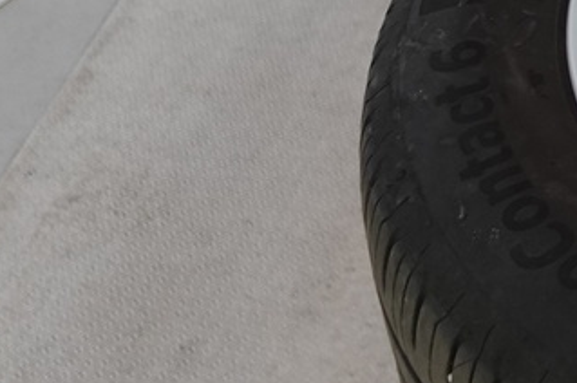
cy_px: -211
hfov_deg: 14.4
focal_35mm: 122
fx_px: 1953
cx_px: 1094
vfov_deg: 10.8
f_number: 2
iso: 125
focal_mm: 9.4
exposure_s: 1/30
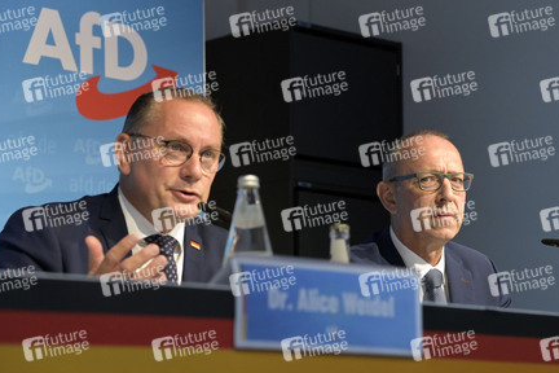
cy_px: 184
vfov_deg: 14.3
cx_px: 280
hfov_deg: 21.2
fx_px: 1491
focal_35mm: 96
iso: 6400
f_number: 5
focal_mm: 92
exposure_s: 1/640
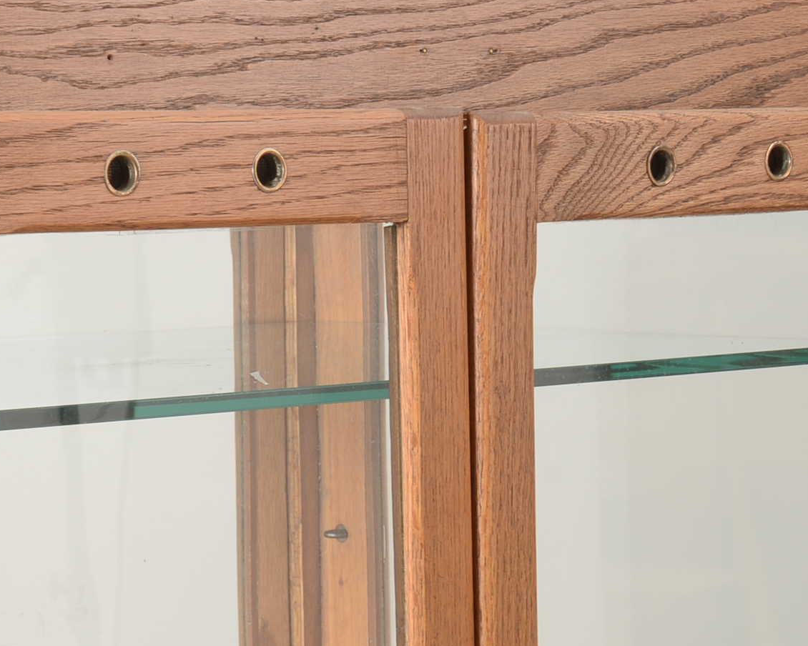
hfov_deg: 13.0
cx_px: 92
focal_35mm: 147
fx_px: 3515
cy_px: 420
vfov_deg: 10.5
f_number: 11
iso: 125
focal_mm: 48
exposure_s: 1/125
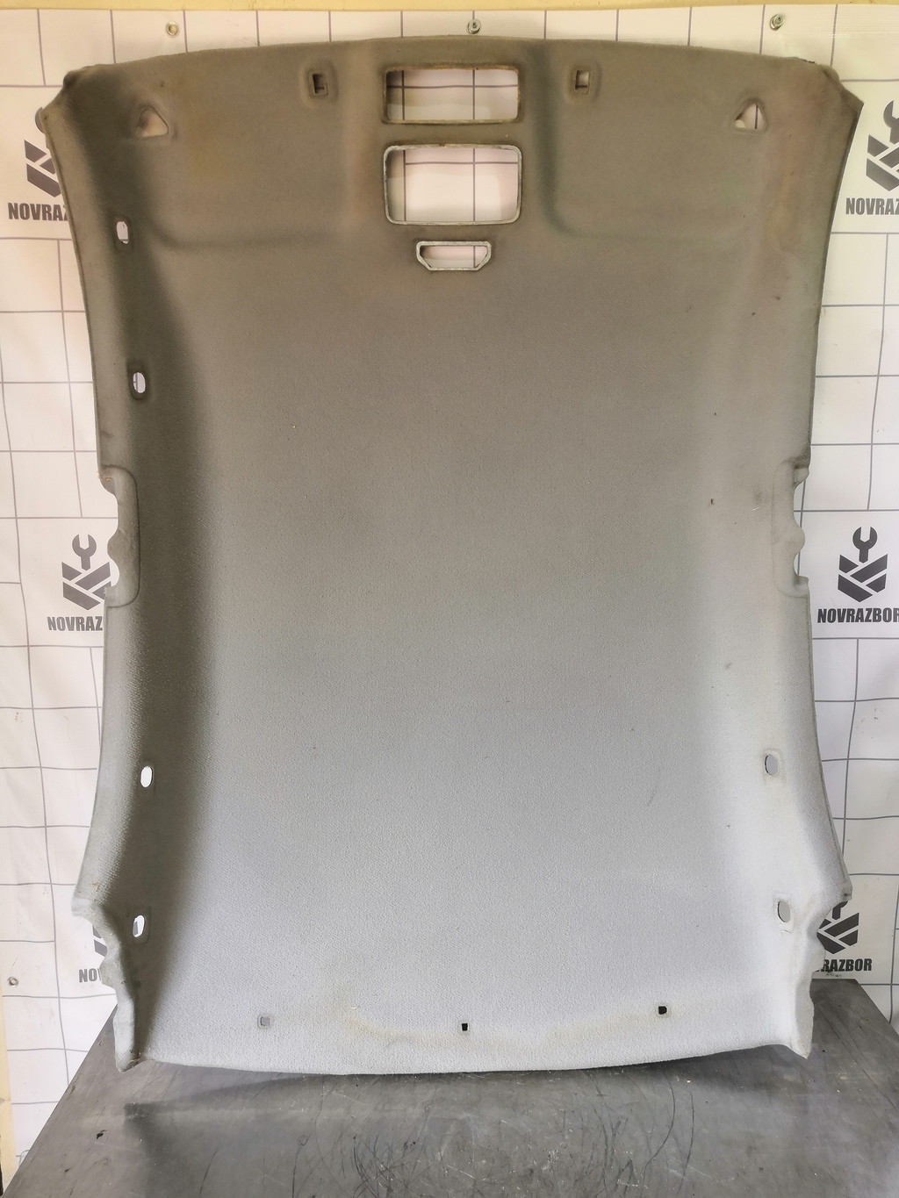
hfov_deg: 51.4
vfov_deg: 65.3
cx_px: 450
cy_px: 599
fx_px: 935
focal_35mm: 27
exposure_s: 1/50
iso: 80
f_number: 1.8
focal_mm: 3.95
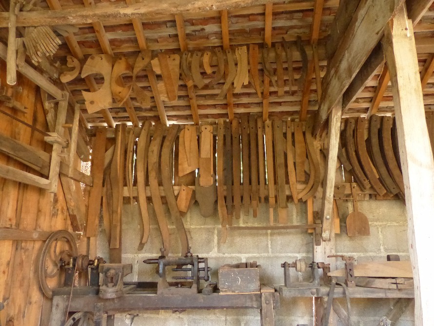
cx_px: 217
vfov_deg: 54.9
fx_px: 314
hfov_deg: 69.4
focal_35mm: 25
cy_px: 163
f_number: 2.8
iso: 800
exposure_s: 1/60
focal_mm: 4.5
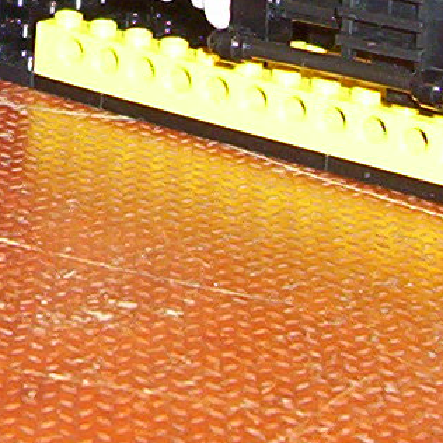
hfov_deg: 8.9
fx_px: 2852
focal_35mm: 197
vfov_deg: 8.5
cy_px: -360
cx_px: 142
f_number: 2.73
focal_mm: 5.77
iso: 140
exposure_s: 1/60
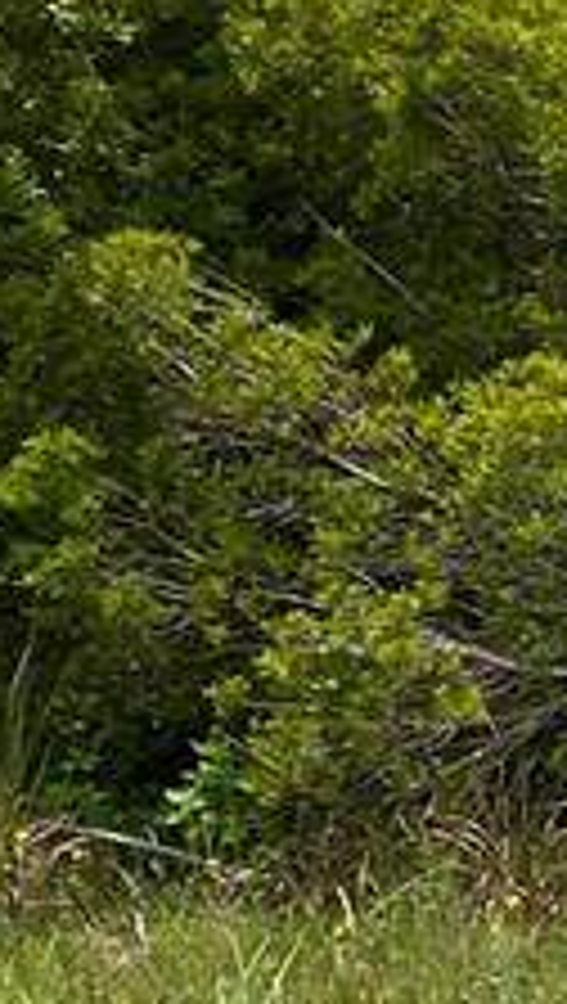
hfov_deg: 7.2
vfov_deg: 16.5
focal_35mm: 130
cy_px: 387
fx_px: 3463
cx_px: 2205
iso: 32
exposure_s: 1/3846
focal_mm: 4.25
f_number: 1.8
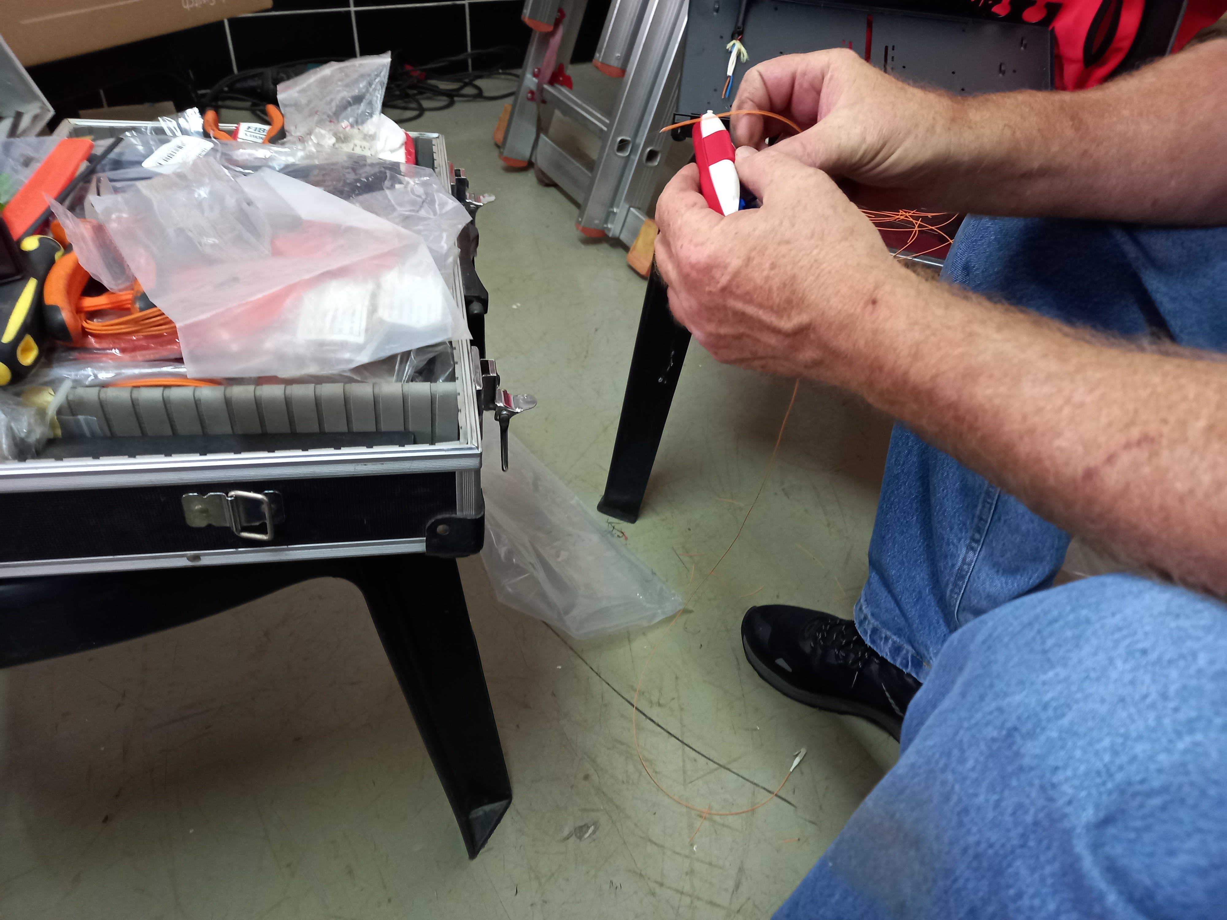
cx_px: 614
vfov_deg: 54.9
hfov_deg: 69.4
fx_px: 886
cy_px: 460
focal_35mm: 25
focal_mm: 4.6
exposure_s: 1/25
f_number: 2
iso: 250
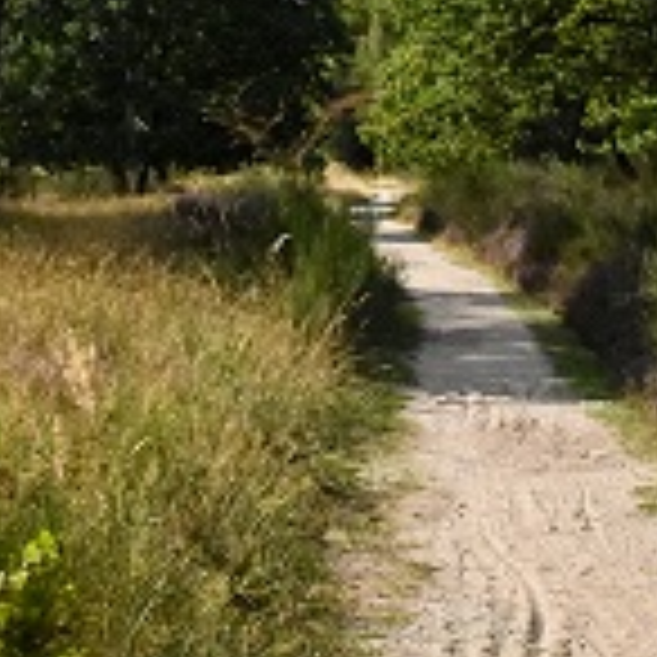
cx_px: 367
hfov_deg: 14.1
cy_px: -146
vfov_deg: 13.6
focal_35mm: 124
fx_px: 2663
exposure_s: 1/8000
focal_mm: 32
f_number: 11
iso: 2500
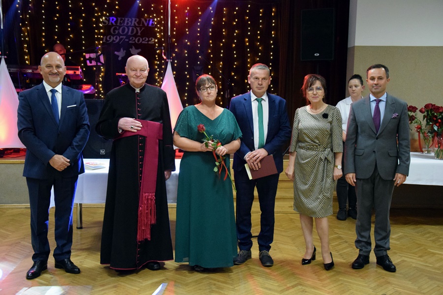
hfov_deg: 41.1
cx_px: 222
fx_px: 591
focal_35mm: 48
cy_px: 148
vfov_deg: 28.1
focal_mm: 32
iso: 5600
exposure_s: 1/100
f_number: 4.5
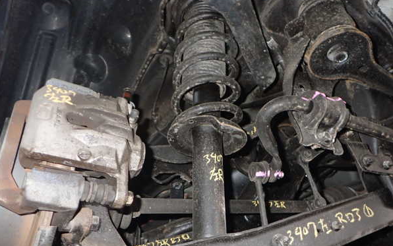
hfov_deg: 59.6
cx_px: 196
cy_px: 128
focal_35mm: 32
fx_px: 343
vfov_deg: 39.5
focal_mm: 5.4
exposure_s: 1/30
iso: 800
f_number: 6.3
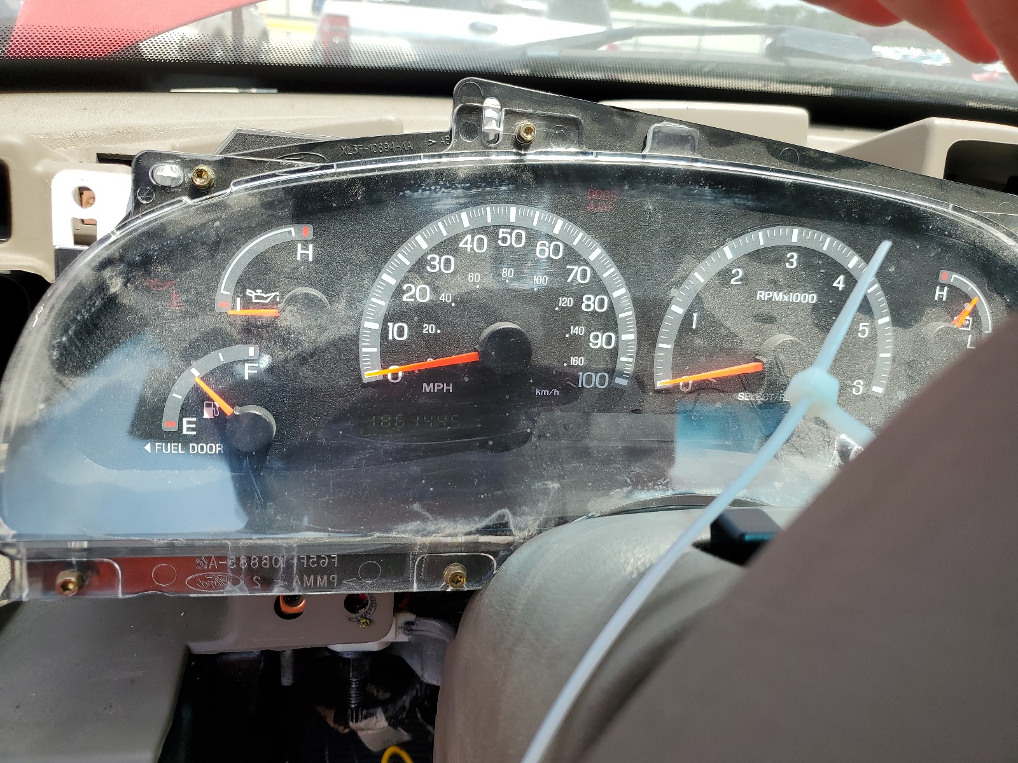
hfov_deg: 67.3
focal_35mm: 26
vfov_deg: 53.1
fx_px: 765
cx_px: 509
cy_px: 382
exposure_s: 1/909
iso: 50
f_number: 1.5
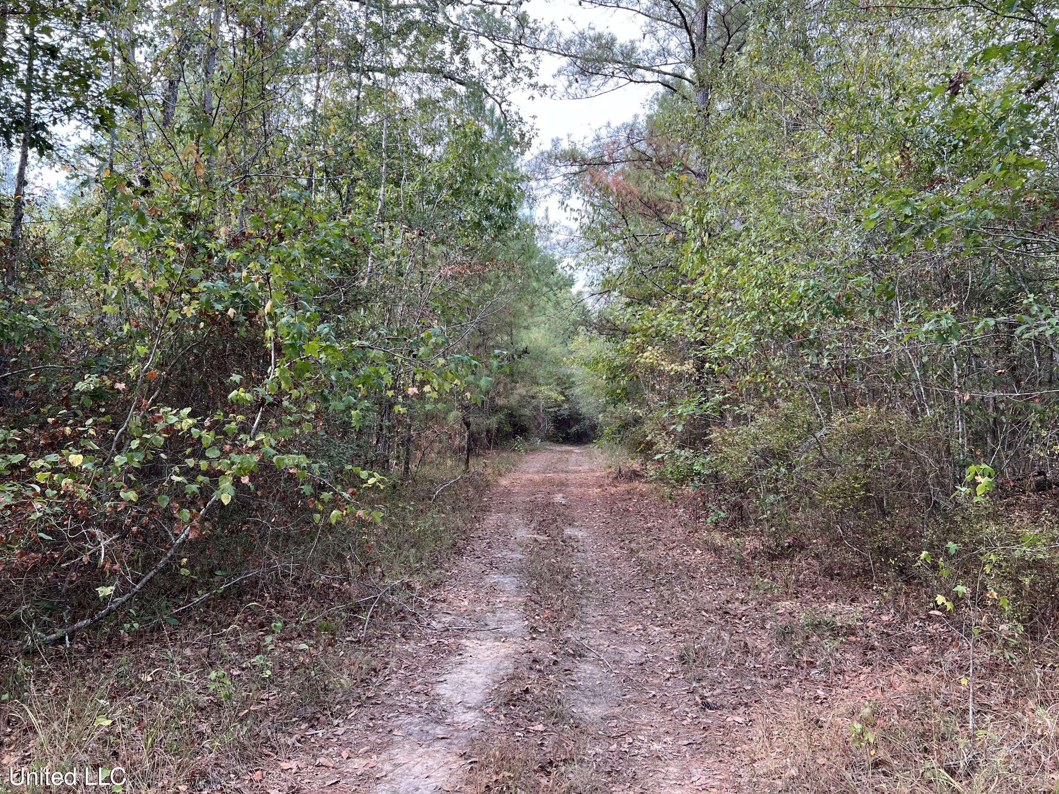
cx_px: 521
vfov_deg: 49.7
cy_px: 388
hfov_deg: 63.4
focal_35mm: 28
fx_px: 857
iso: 50
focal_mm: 5.7
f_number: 1.5
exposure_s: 1/318
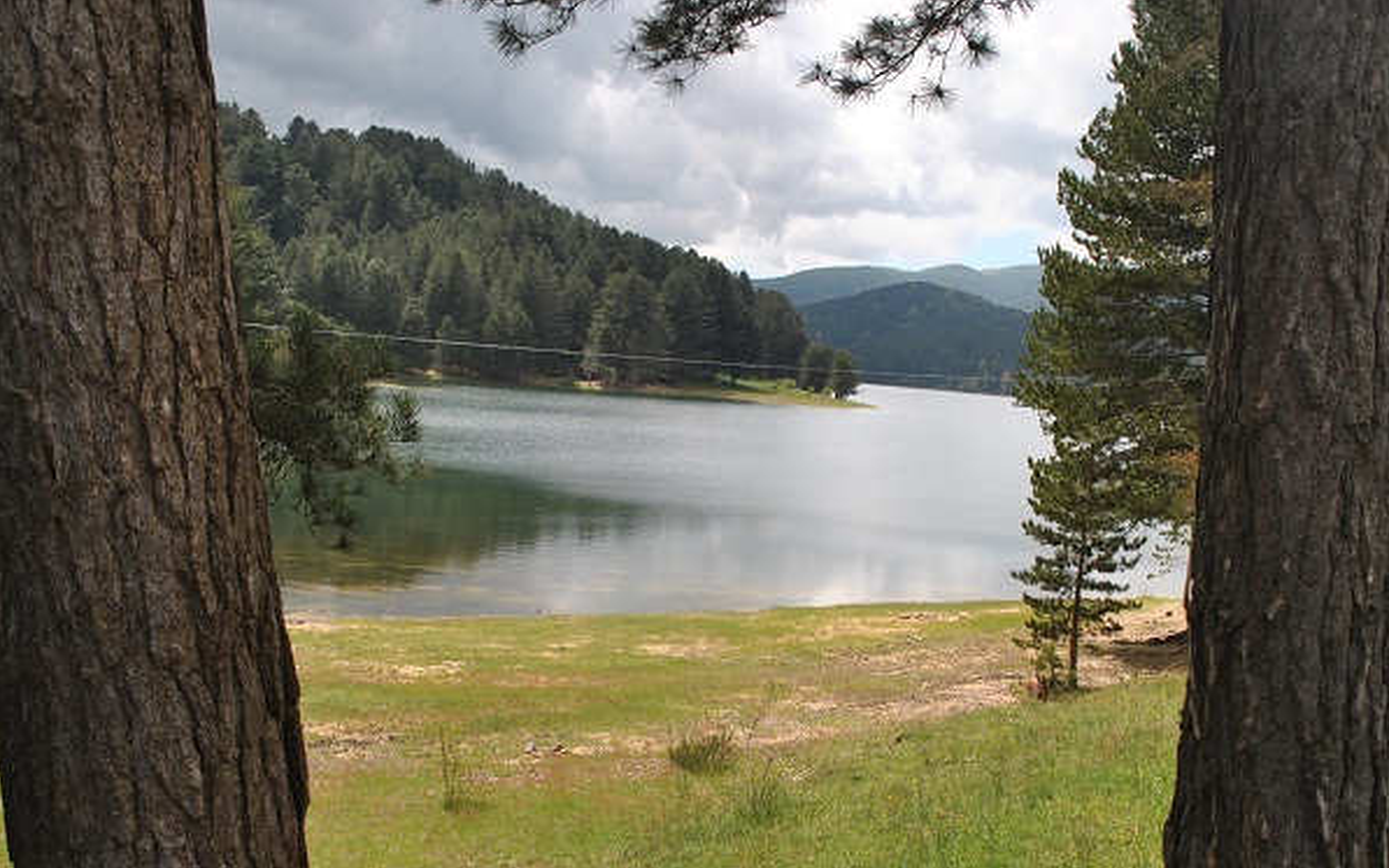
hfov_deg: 49.3
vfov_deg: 32.0
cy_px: 483
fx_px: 1514
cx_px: 714
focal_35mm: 40
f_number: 9
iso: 100
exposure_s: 1/200
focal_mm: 24
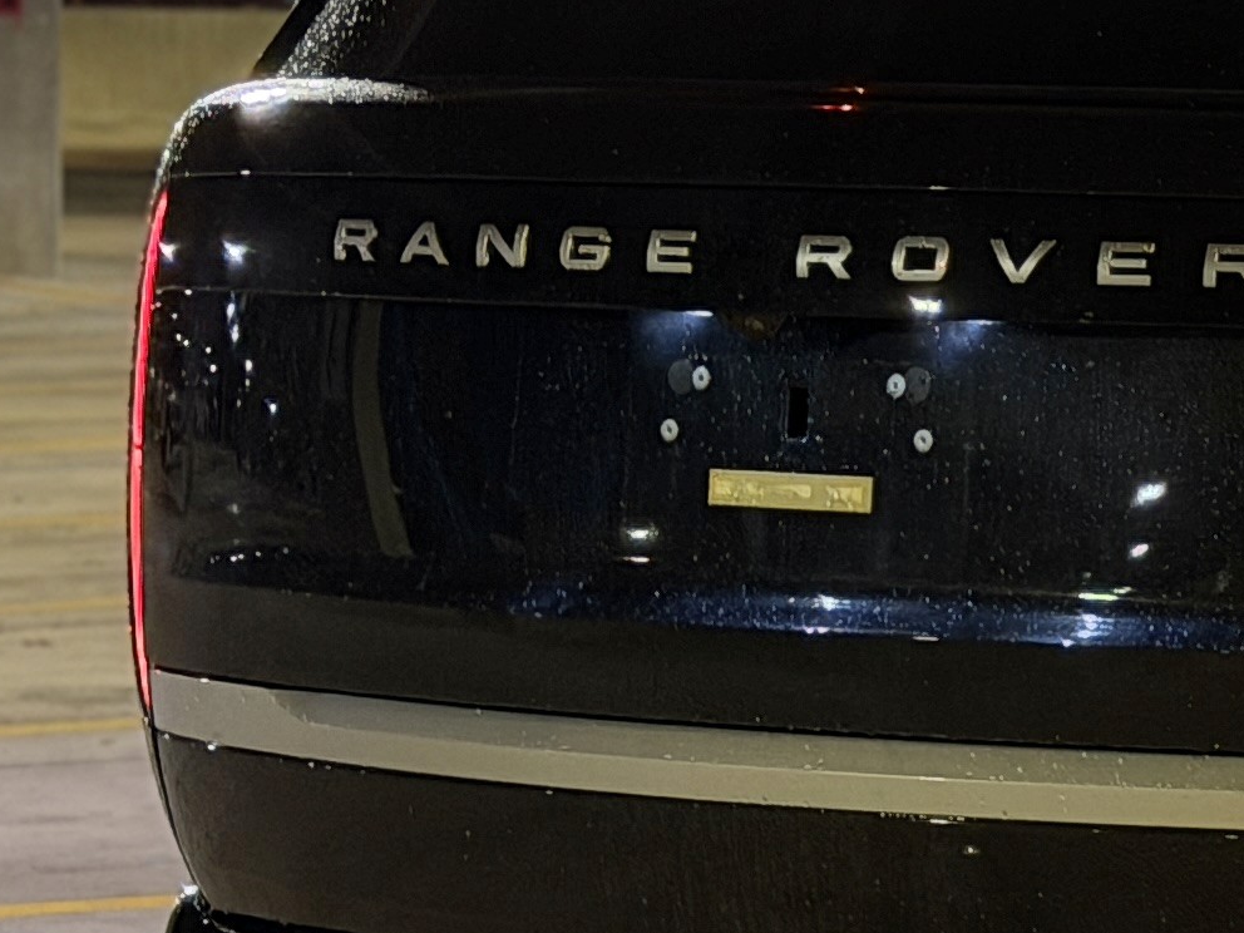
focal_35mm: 195
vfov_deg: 7.6
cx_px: 2152
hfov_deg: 9.7
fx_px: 7008
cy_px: 300
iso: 400
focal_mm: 6.76
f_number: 1.78
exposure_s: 1/40
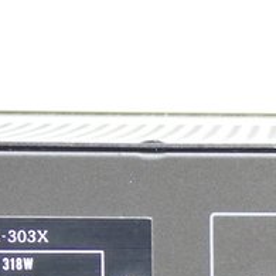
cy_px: 488
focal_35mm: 426
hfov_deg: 4.1
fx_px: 3843
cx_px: 514
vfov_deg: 4.1
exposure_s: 1/5
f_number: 5
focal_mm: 17.5
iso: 200
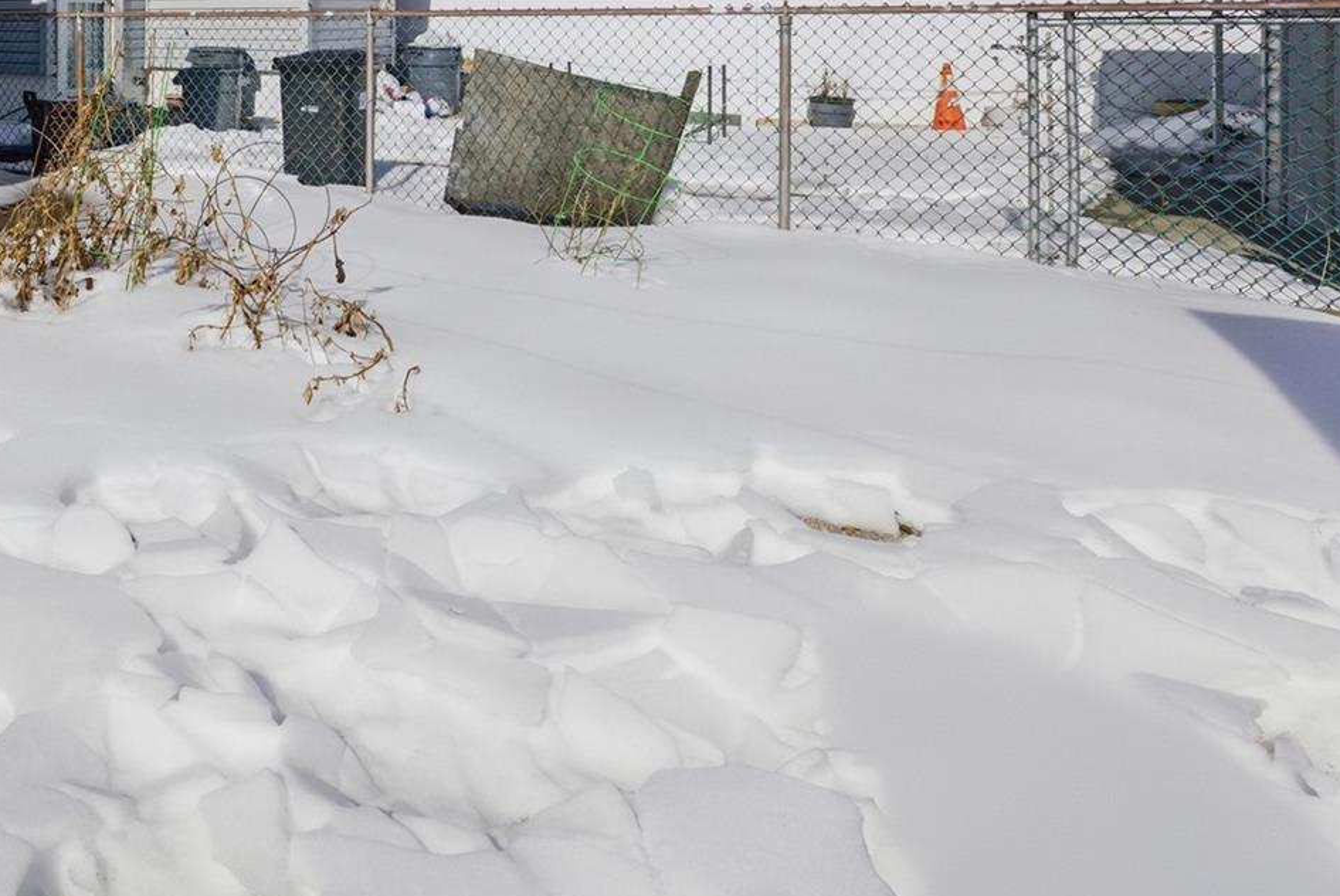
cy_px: 50
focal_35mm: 26
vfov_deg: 44.1
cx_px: -28
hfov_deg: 53.0
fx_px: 969
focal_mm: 12
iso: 800
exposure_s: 1/4000
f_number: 9
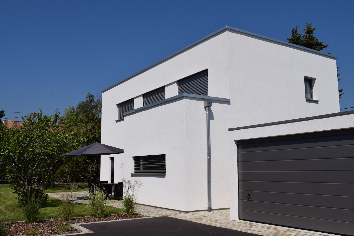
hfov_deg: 53.1
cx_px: 177
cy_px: 118
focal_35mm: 36
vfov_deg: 36.9
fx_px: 354
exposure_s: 1/500
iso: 200
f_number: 11
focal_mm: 24
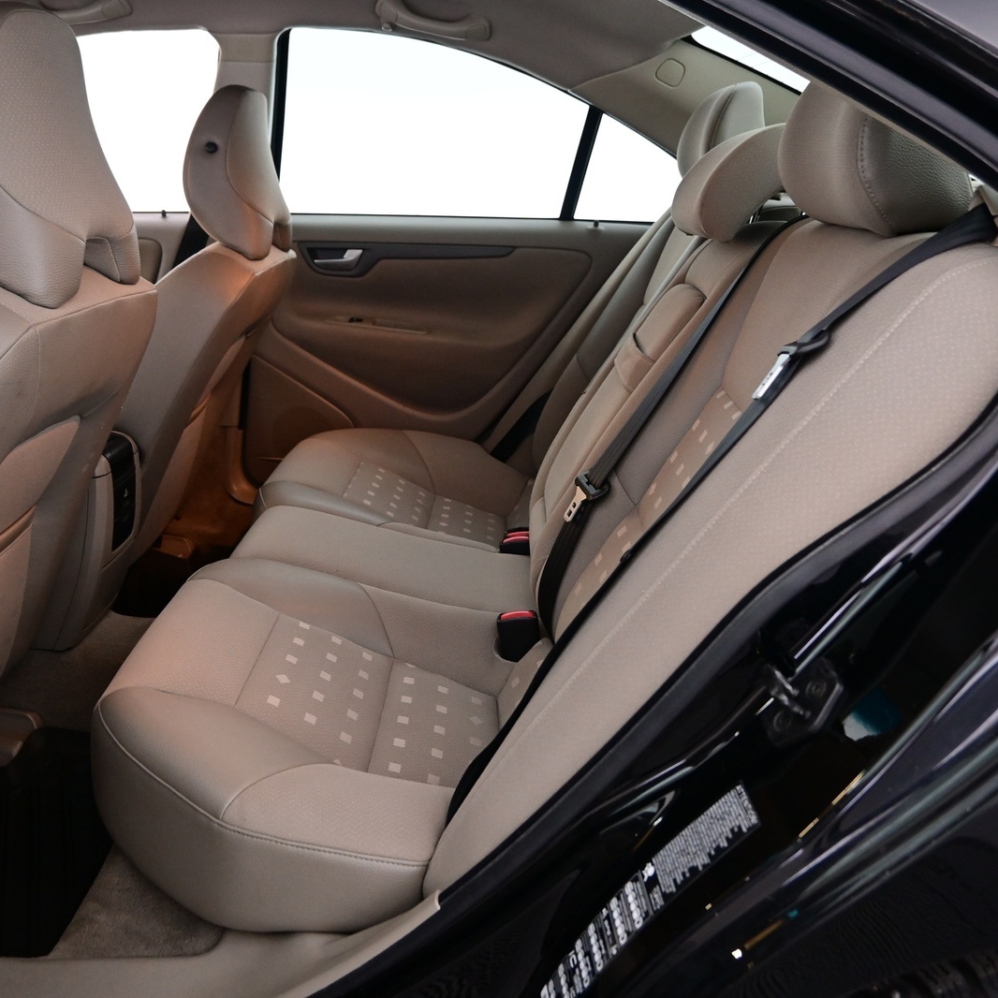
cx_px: 439
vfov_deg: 52.5
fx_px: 1011
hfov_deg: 52.4
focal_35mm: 31
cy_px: 494
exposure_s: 1/25
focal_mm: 16
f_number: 3.5
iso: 1100
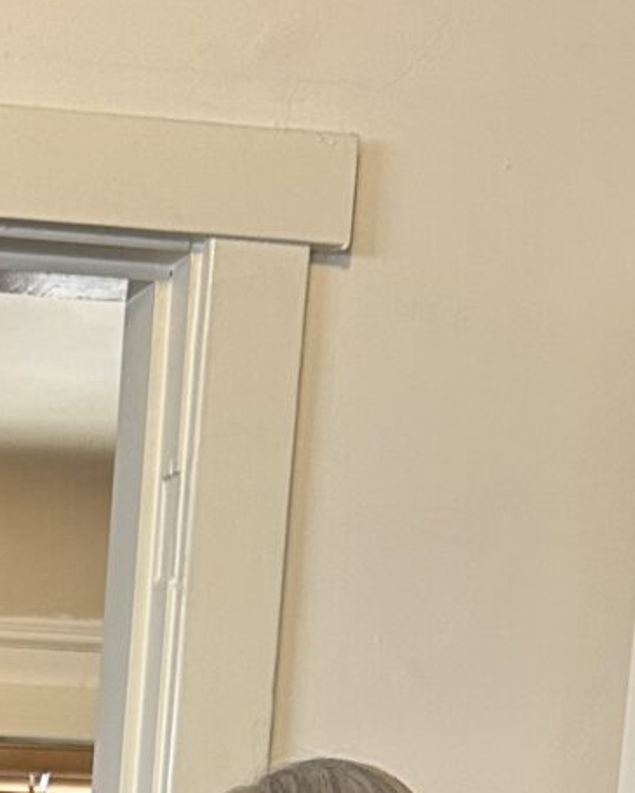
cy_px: 1452
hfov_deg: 12.0
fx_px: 2677
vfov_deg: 14.6
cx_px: -647
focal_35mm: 114
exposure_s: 1/60
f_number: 1.5
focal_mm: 5.7
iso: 160
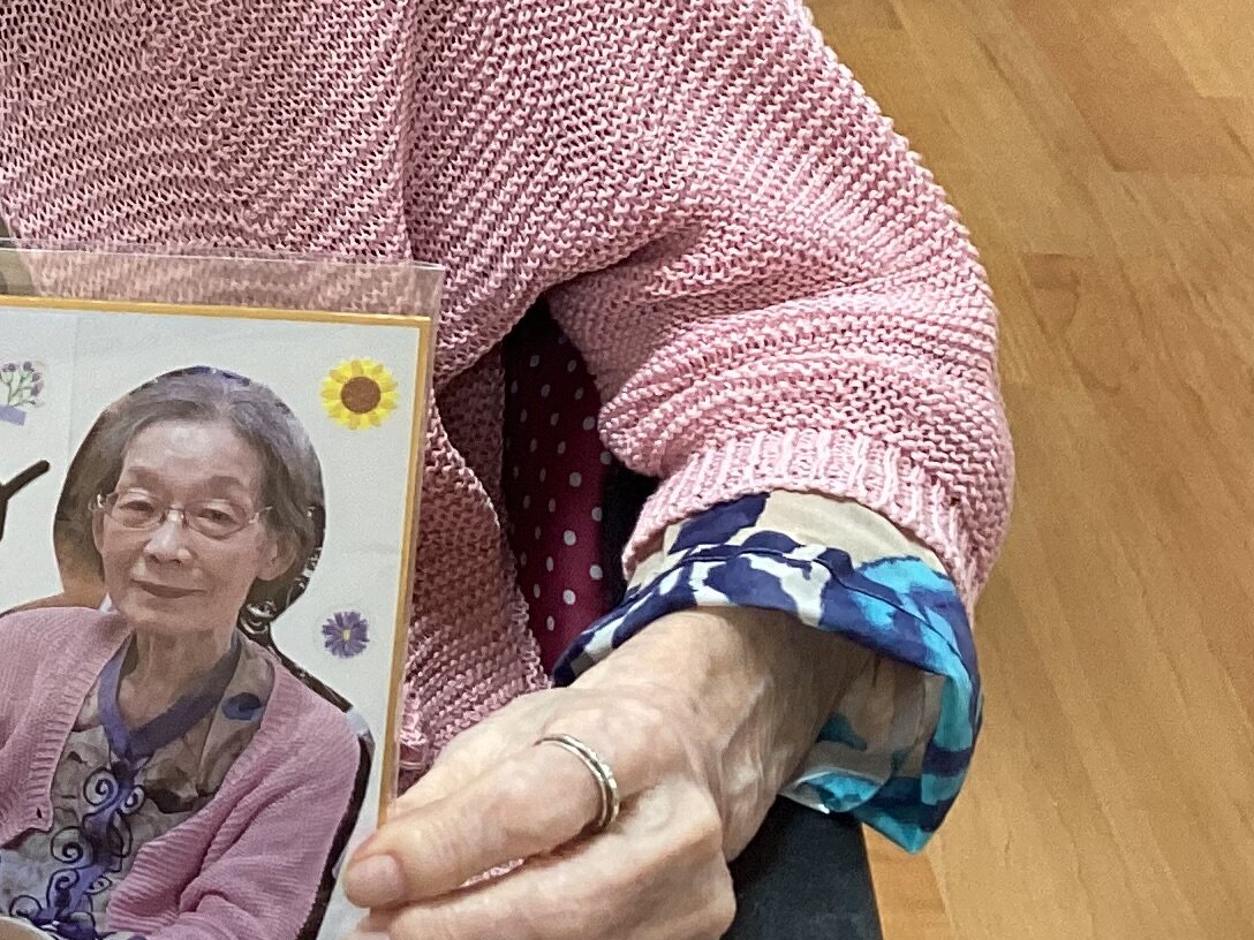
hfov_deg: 20.2
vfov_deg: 15.6
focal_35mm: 93
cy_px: -13
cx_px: -101
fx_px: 3369
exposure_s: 1/50
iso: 100
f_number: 2.4
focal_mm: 3.3
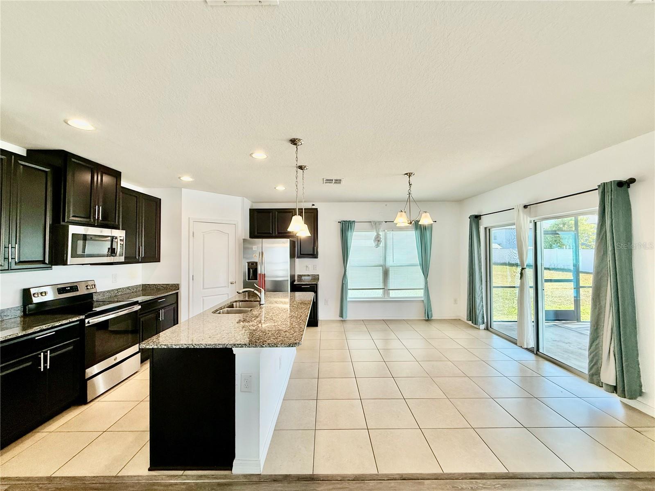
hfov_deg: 102.1
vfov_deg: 85.7
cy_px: 246
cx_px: 328
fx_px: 265
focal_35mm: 14
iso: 125
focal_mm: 2.22
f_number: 2.2
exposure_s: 1/120
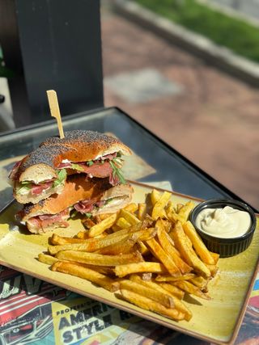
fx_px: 479
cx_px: 130
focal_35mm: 48
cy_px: 172
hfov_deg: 30.3
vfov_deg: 39.7
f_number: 1.78
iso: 64
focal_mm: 6.76
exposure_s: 1/4098
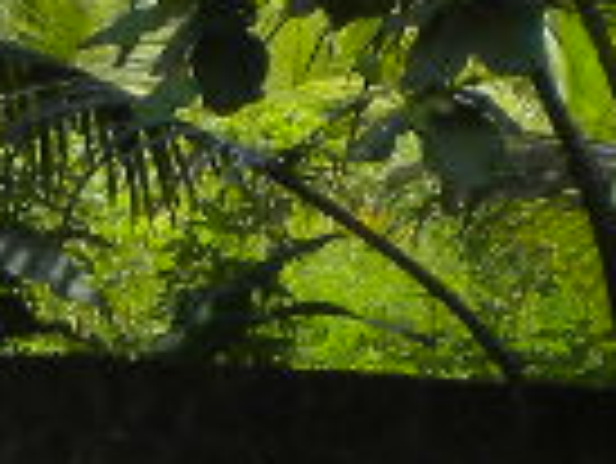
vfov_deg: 5.5
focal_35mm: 262
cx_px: -373
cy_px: 1027
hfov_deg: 7.4
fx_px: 4666
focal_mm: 6.3
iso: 80
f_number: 4.6
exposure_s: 1/339
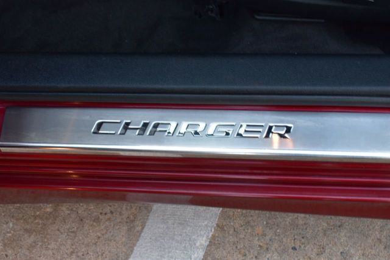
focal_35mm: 57
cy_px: 130
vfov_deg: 23.8
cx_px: 195
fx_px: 618
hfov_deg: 35.0
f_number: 6.3
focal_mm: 38
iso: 400
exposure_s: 1/20
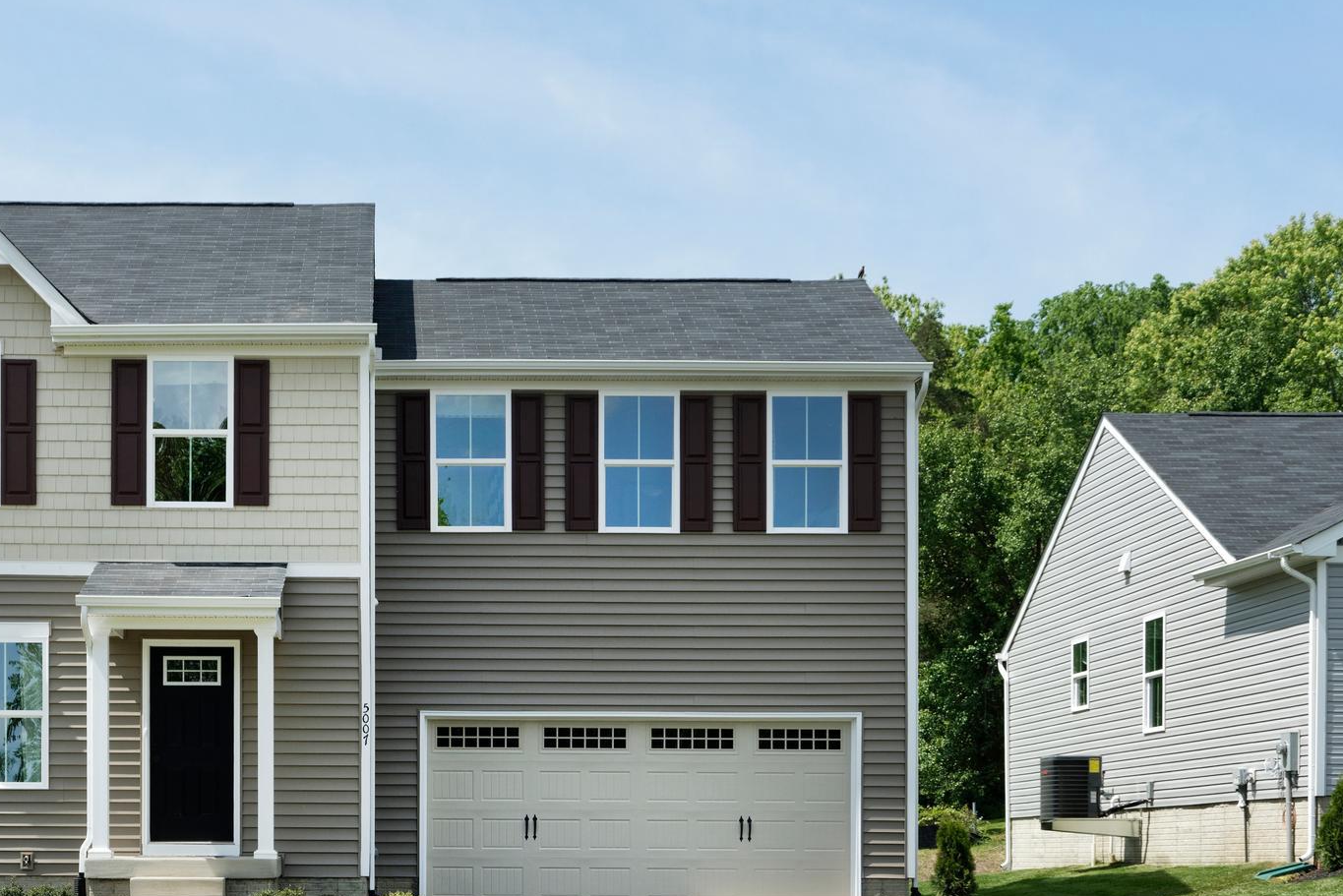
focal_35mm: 63
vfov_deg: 21.4
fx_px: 2351
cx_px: 354
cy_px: 652
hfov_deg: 31.4
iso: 320
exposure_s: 1/500
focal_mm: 42
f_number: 11
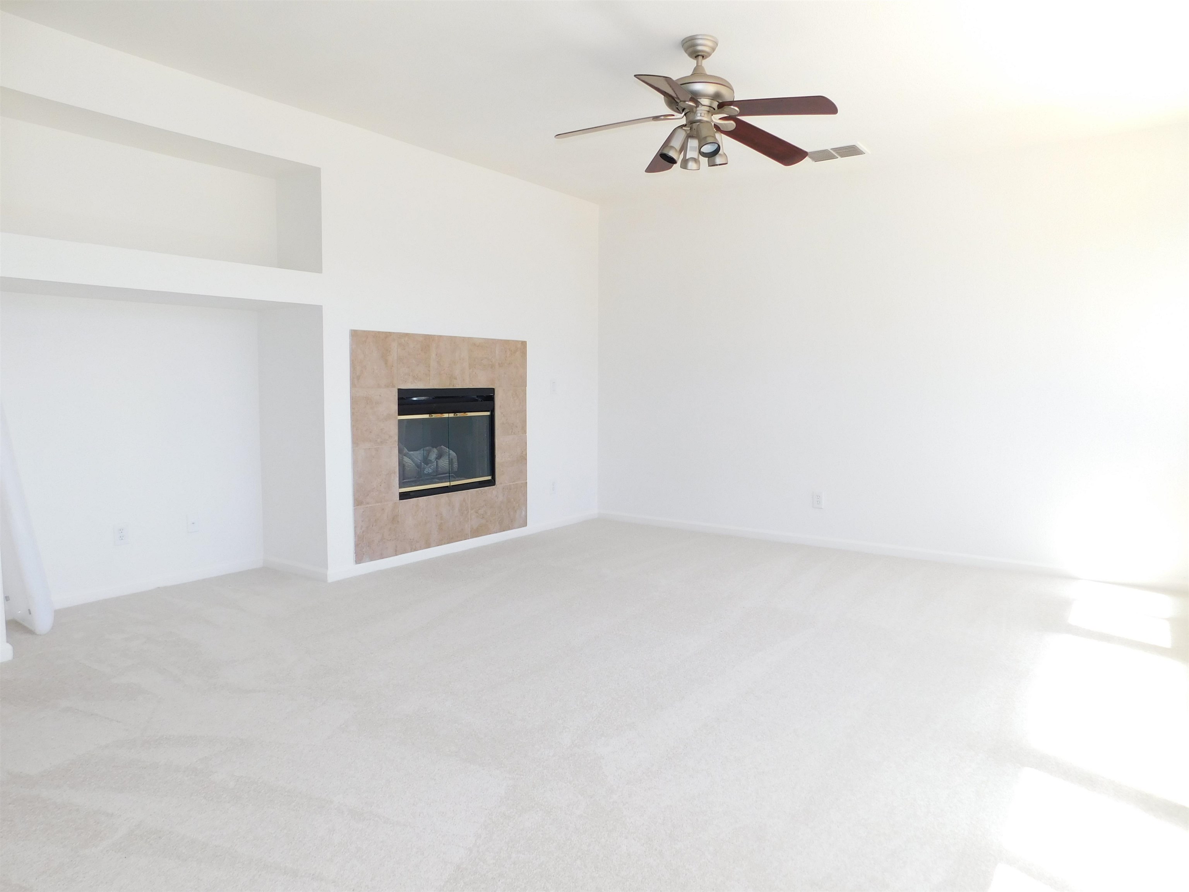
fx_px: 790
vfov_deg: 58.9
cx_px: 594
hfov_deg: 73.9
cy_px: 446
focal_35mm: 23
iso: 125
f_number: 3
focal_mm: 4
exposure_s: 1/200
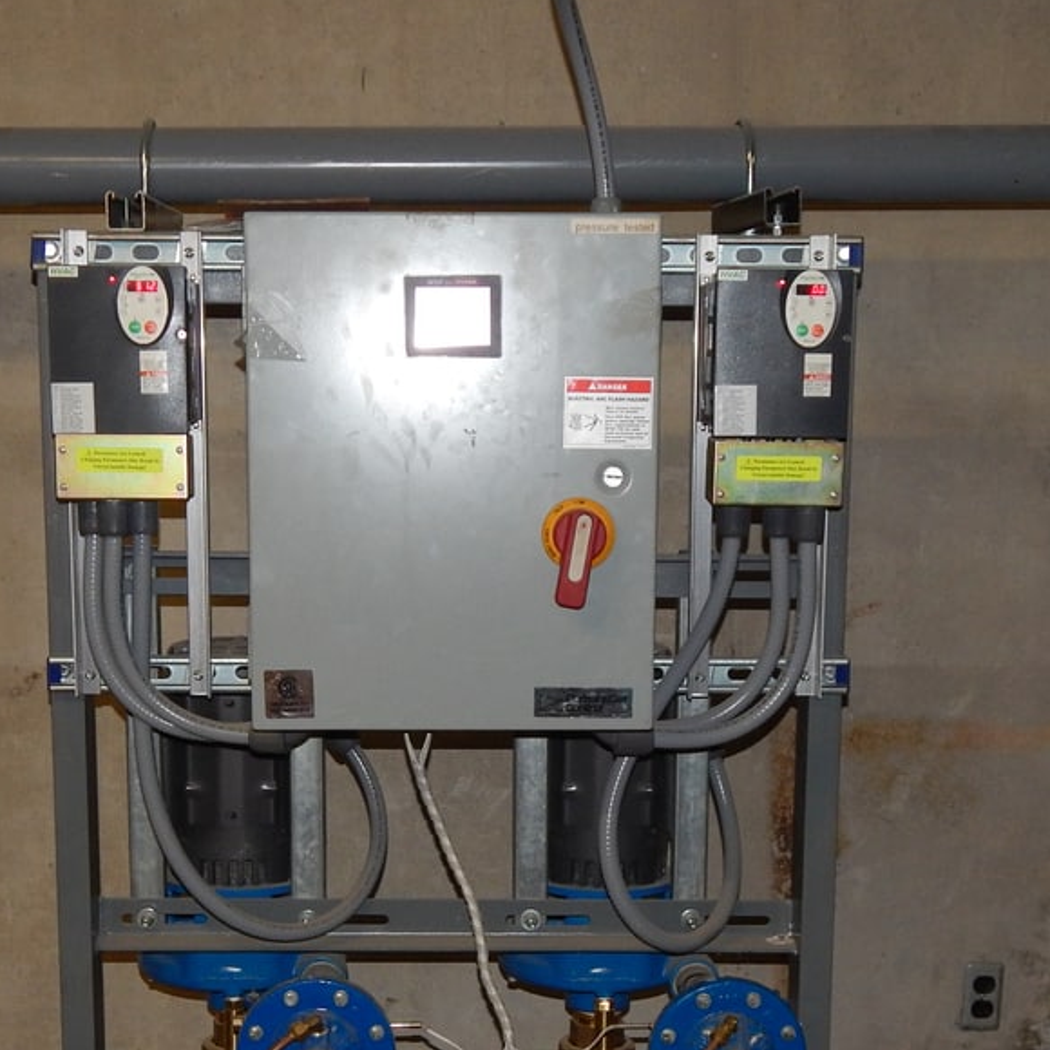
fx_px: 2162
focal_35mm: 63
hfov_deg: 27.3
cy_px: 798
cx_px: 466
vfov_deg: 26.9
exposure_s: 1/30
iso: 200
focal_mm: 5.6
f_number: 3.2
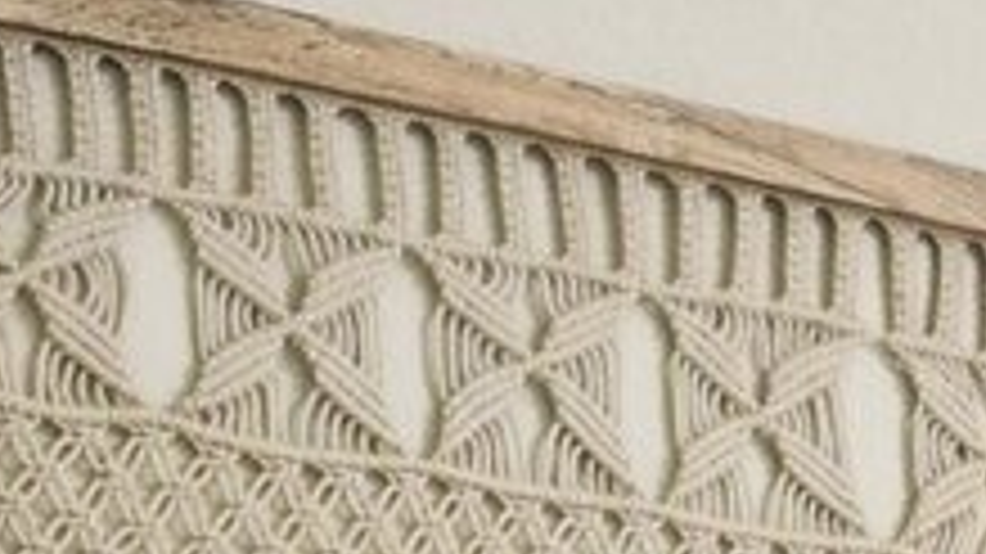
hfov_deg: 16.1
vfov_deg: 8.3
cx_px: 1409
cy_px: 1630
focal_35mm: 124
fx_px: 3241
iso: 1100
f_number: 8
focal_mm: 16
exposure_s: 1/15
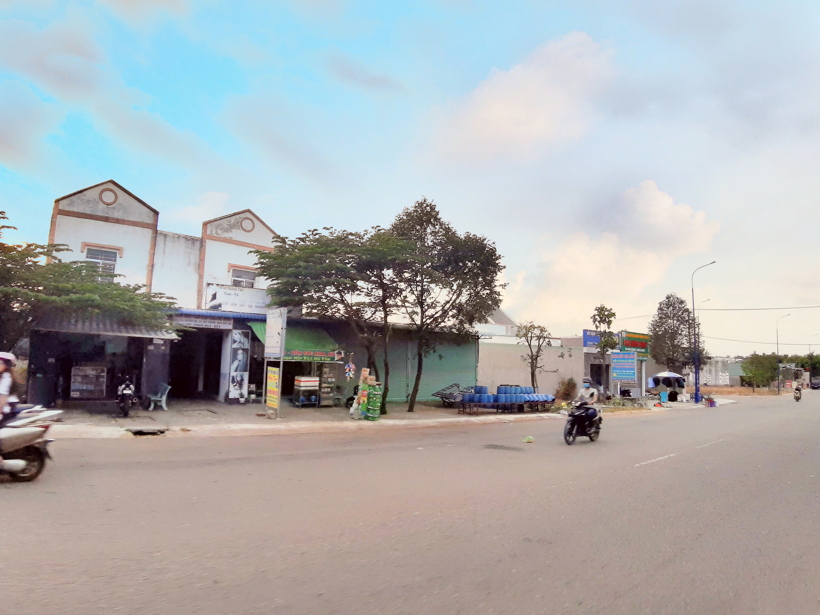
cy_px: 308
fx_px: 426
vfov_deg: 71.6
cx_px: 410
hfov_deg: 87.8
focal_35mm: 18
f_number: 2.4
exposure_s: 1/235
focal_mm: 1.87
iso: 40
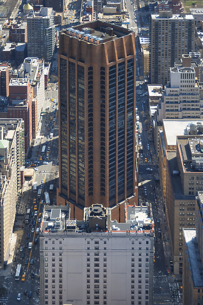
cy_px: 152
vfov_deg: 27.0
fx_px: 635
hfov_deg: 18.2
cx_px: 102
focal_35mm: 75
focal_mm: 50
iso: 200
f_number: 4.8
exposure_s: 1/500
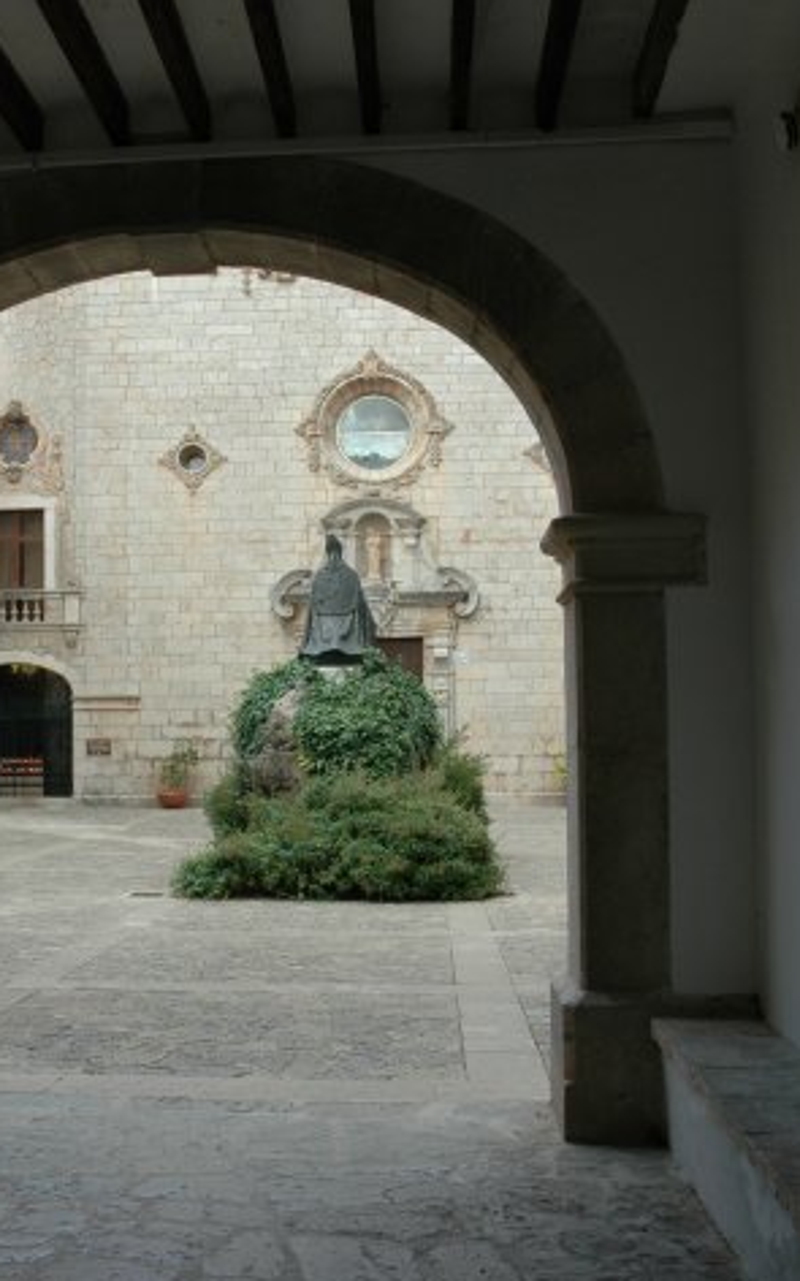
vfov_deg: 47.2
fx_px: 1465
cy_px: 646
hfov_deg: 30.3
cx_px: 249
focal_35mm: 42
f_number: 5.6
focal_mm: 18
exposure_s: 1/125
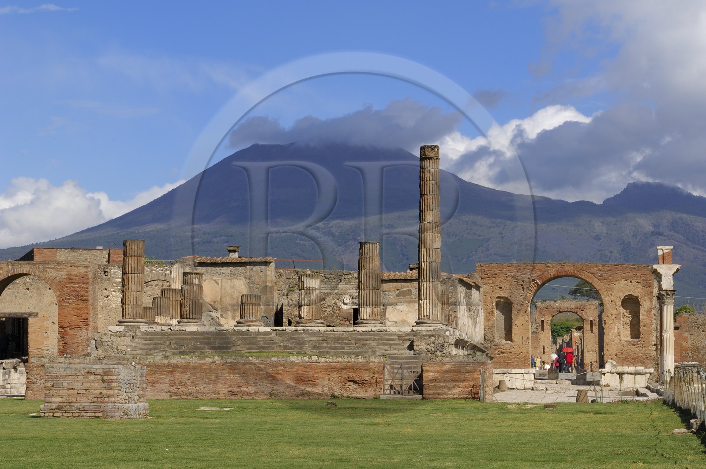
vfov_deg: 13.0
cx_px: 353
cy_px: 234
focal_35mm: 105
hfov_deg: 19.5
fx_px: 2056
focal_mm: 70
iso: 100
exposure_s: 1/60
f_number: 17
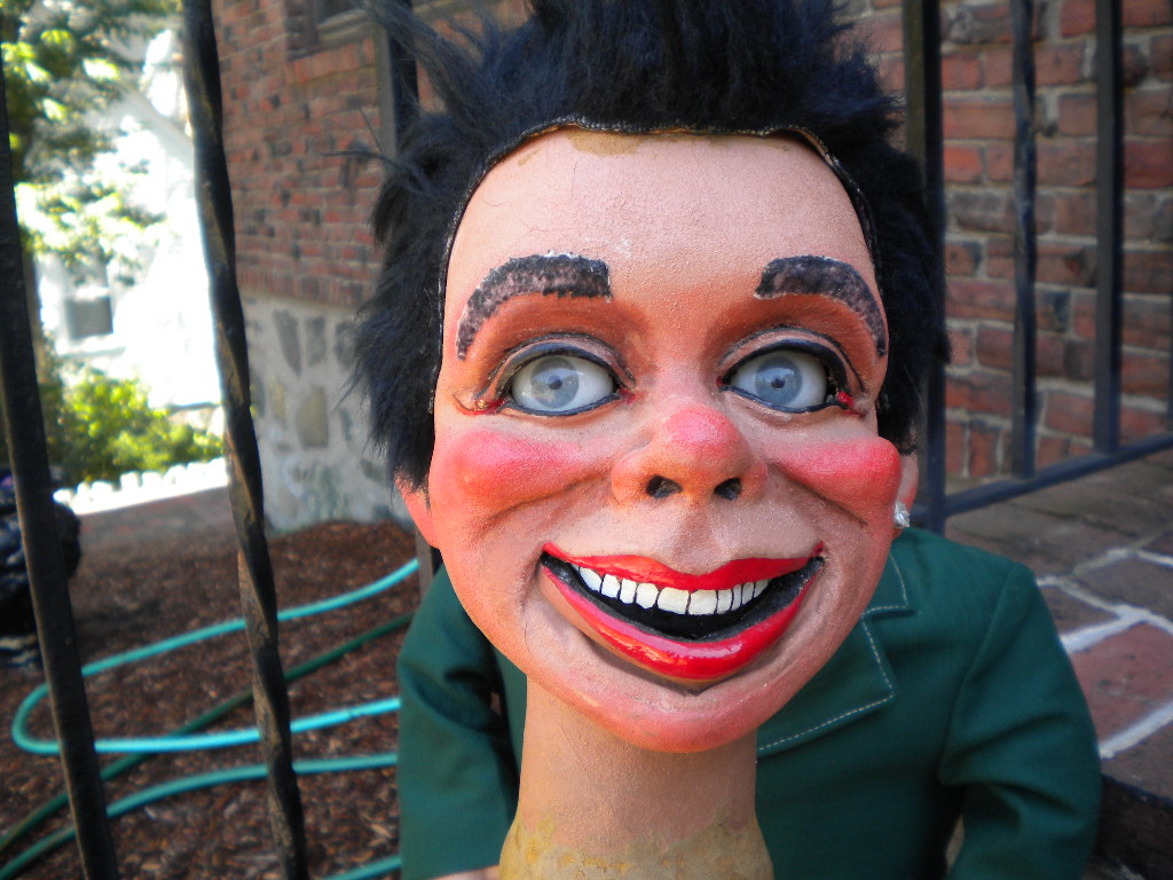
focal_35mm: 35
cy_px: 440
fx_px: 1186
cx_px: 586
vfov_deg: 40.7
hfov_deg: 52.6
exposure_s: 1/69.8
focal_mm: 6.3
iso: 80
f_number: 3.1
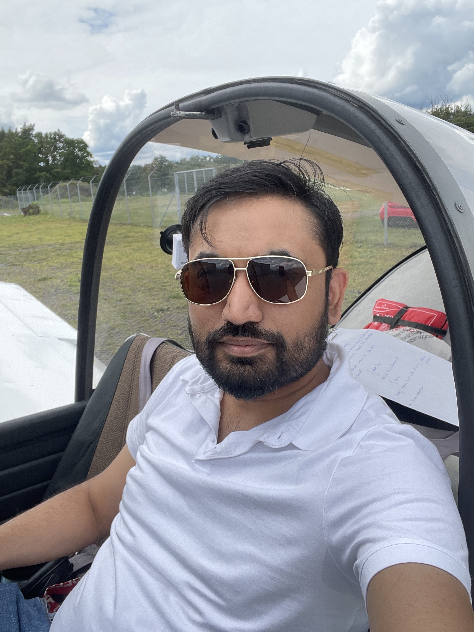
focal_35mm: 30
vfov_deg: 60.0
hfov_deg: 46.8
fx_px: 548
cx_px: 237
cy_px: 316
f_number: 2.2
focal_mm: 2.71
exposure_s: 1/413
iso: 25
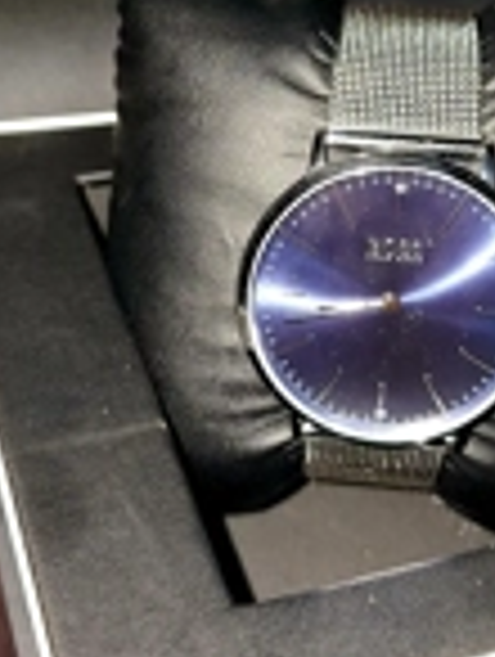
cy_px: 202
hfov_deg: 23.3
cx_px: 310
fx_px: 1198
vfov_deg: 30.4
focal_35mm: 63
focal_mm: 5.54
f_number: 1.8
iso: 200
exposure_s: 1/100
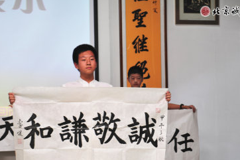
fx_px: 946
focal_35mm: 142
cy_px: 101
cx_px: 117
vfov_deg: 9.6
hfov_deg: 14.5
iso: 200
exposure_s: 1/40
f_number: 3.2
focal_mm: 70
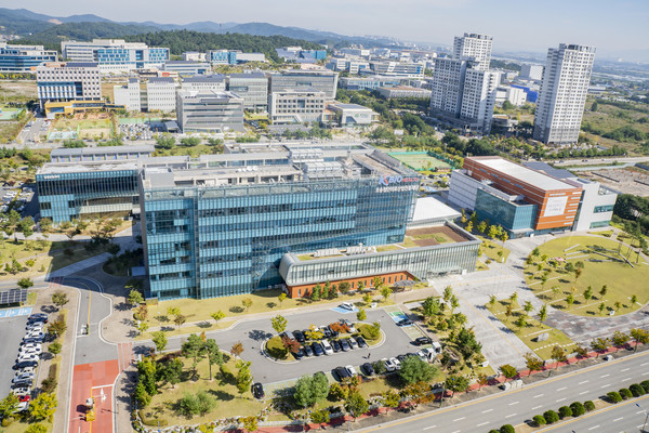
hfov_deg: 67.4
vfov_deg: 47.9
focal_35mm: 27
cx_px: 324
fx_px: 487
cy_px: 216
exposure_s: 1/100
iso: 200
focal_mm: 18
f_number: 11
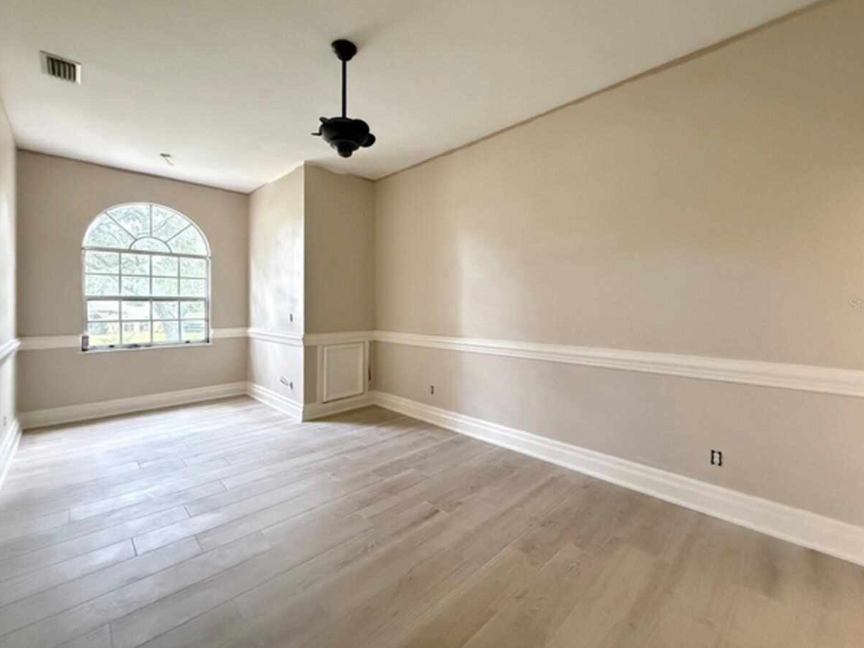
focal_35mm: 15
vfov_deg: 81.6
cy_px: 304
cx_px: 455
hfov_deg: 98.1
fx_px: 374
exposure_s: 1/60
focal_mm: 2.22
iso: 1250
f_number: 2.2
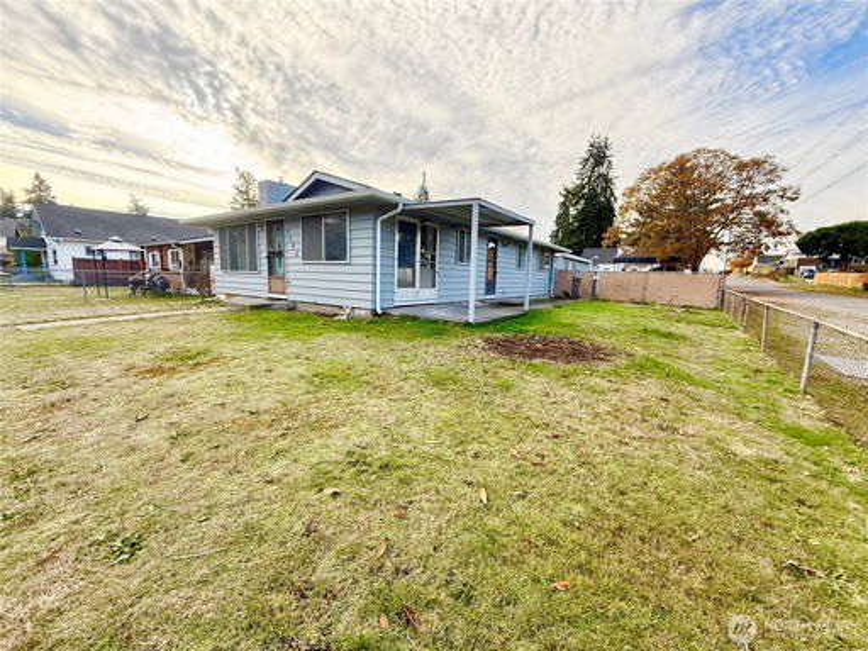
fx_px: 351
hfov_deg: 102.1
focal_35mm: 14
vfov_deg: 85.7
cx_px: 434
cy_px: 326
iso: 64
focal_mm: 2.22
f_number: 2.2
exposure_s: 1/427
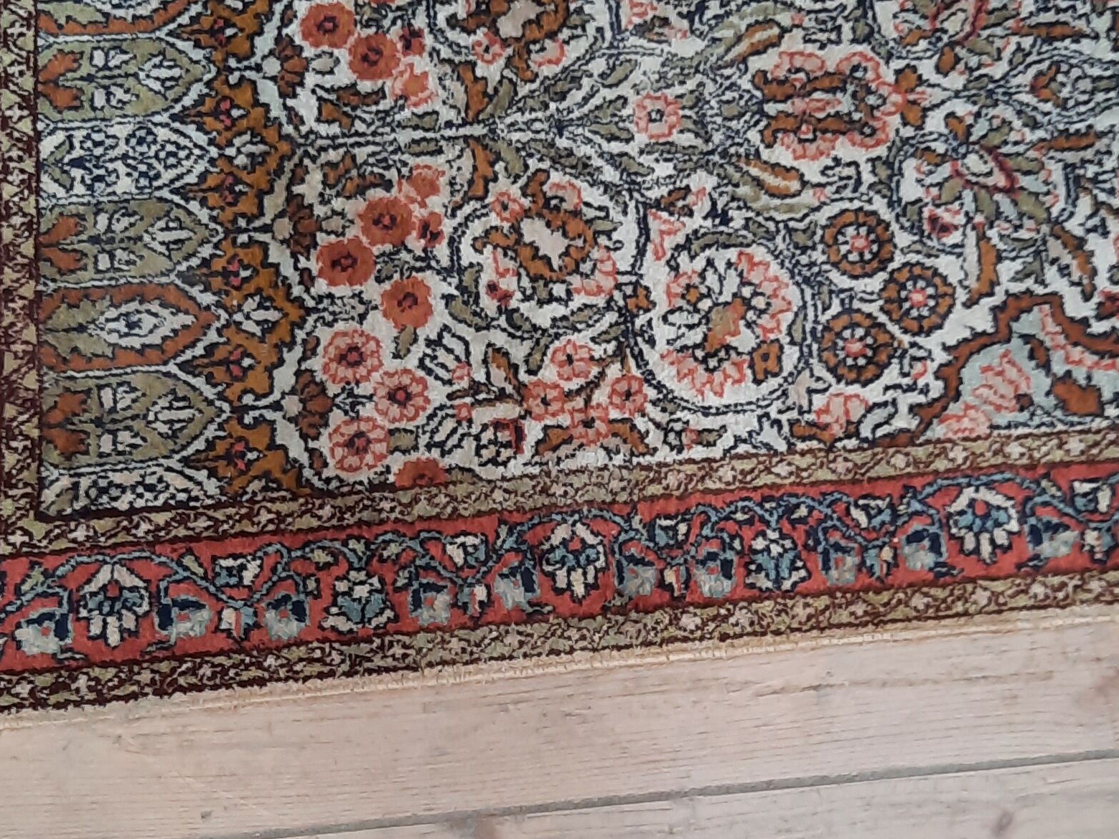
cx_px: 671
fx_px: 1552
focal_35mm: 48
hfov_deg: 39.5
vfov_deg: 29.5
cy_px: 152
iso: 200
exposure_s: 1/50
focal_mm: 4.6
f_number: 2
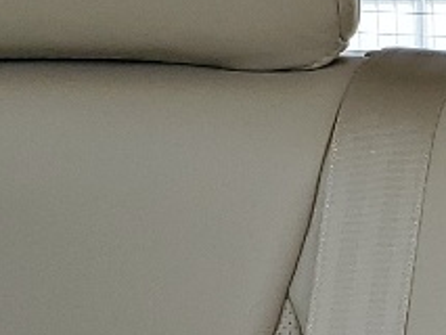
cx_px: 752
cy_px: 293
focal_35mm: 195
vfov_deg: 7.6
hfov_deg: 9.7
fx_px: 2514
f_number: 1.5
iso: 50
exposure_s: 1/294
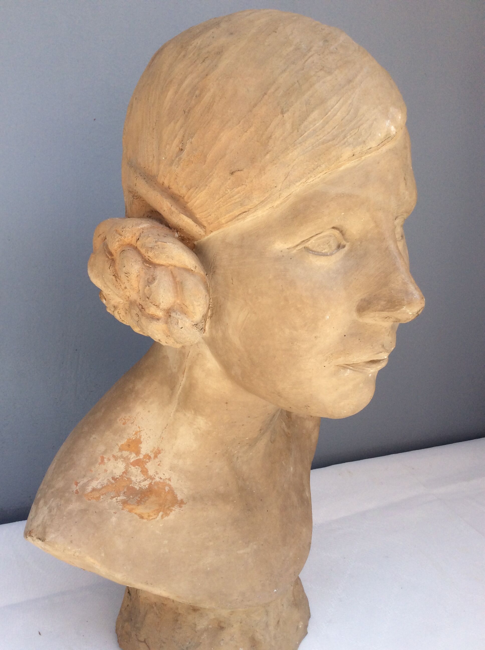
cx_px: 242
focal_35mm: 32
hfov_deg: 44.1
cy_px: 325
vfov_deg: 56.9
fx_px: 599
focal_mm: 3.3
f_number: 2.4
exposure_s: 1/353
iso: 32
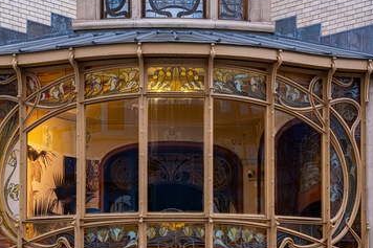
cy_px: 145
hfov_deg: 21.0
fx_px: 1005
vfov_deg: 14.1
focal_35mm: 97
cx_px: 174
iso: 3200
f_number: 8
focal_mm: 50
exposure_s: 1/125
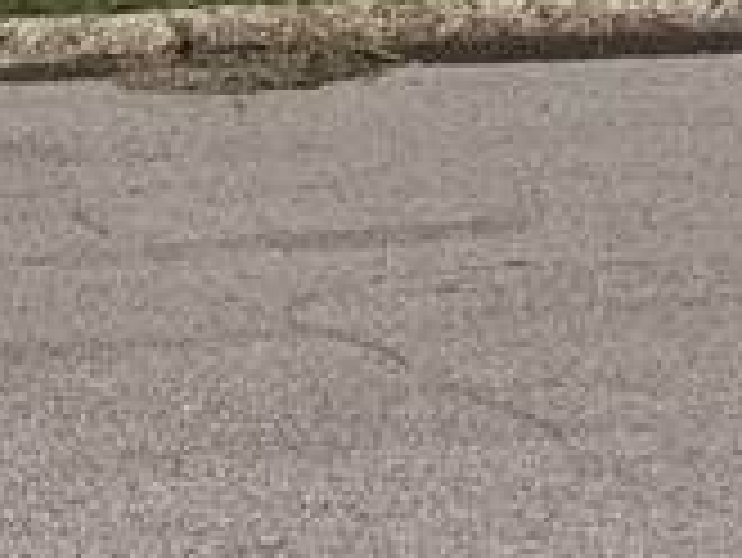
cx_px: -99
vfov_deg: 7.5
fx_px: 3990
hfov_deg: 10.5
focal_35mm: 186
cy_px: -738
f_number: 1.78
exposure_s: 1/9091
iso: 80
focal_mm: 6.76
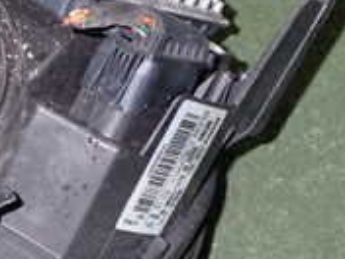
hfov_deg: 17.9
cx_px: -112
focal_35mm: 102
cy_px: 198
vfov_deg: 14.4
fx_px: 1017
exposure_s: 1/30
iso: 500
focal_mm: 5.4
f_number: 6.3
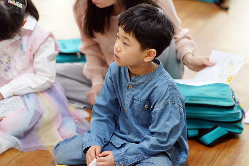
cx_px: 124
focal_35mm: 133
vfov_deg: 10.3
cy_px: 83
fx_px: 920
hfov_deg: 15.4
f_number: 3.2
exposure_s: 1/160
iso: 1600
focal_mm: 133
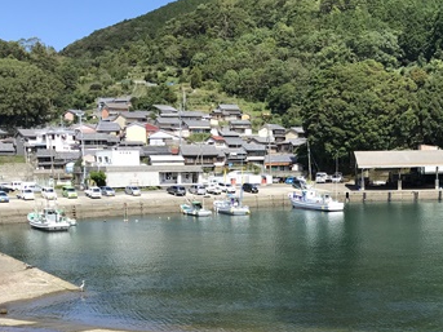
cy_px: 267
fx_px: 627
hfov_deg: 38.3
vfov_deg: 29.0
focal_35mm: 49
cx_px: 311
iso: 20
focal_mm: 3.99
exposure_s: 1/1350
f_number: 1.8
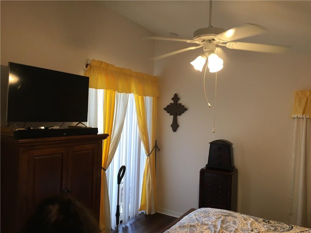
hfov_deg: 61.7
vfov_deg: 48.2
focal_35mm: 29
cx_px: 156
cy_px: 116
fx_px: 261
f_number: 2.2
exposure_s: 1/30
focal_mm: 4.15
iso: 32
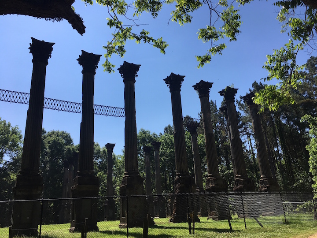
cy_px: 119
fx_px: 266
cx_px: 158
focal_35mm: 29
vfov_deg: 48.2
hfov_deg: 61.7
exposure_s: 1/1570
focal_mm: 4.15
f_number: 2.2
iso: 25
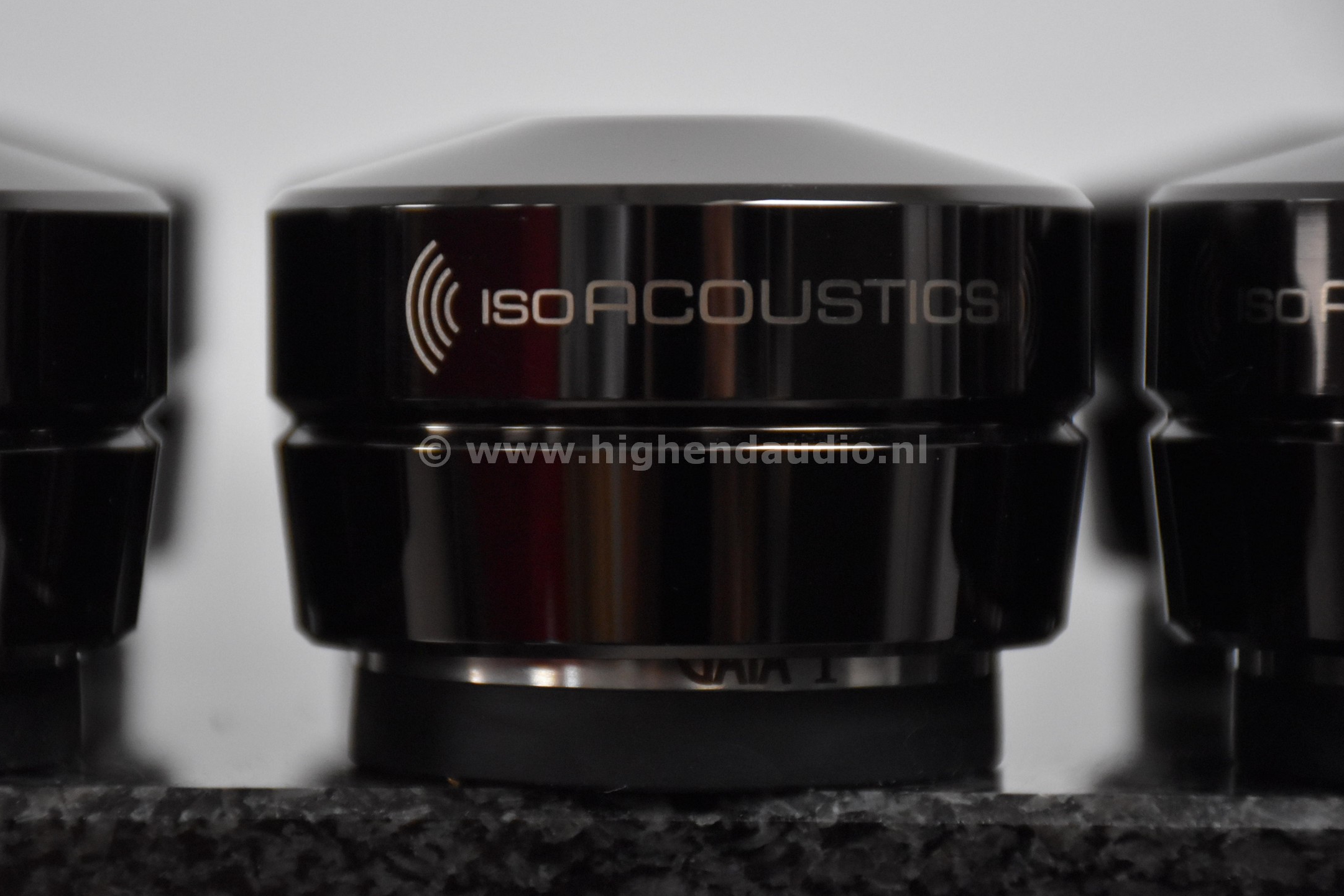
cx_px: 673
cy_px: 448
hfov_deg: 9.8
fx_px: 7876
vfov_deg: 6.5
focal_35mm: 211
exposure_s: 1/125
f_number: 5.6
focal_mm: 140
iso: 2800
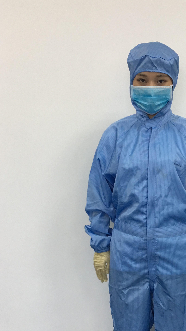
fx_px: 395
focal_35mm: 45
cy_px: 215
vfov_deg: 44.9
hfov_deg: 25.8
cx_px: 161
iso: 50
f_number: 2.2
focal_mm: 4.15
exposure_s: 1/17
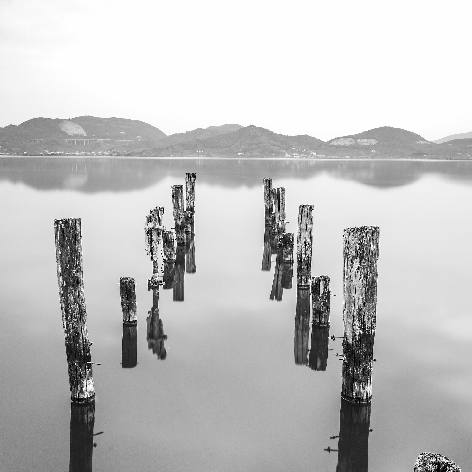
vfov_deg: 46.0
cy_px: 261
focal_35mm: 36
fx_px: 555
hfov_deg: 46.0
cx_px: 236
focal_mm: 28
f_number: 11
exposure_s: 120
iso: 64
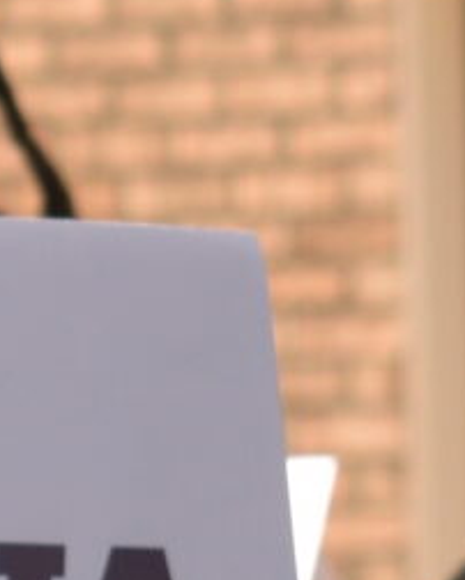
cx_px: -1344
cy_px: -353
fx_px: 13501
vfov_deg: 2.5
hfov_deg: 1.9
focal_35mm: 786
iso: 100
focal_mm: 55
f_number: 5.6
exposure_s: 1/500
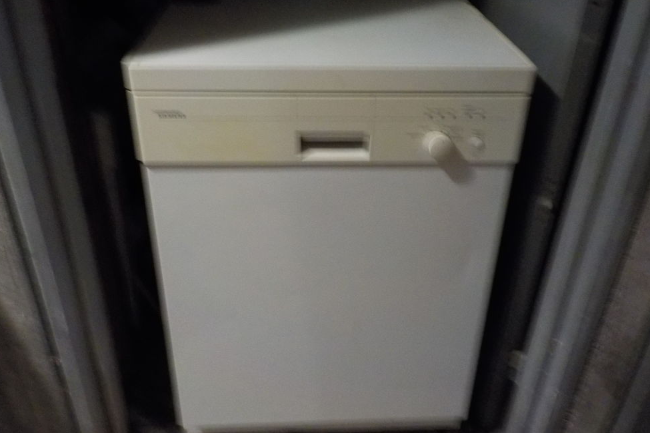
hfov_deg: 58.7
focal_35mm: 32
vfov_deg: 41.1
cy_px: 199
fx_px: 578
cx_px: 325
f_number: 3.3
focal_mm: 4.1
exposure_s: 1/13
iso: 800
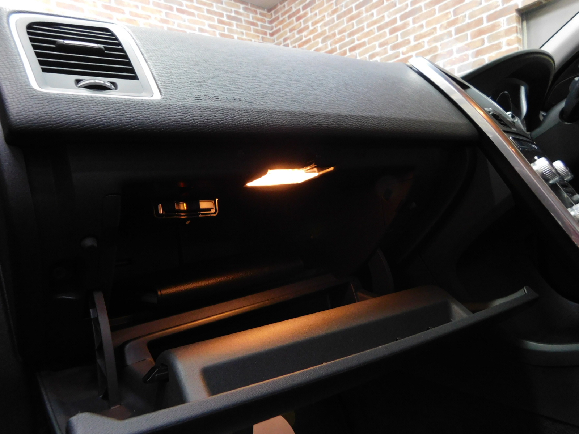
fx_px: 385
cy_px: 217
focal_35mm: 23
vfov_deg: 58.9
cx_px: 290
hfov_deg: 73.9
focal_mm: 4
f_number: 3
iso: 400
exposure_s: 1/20
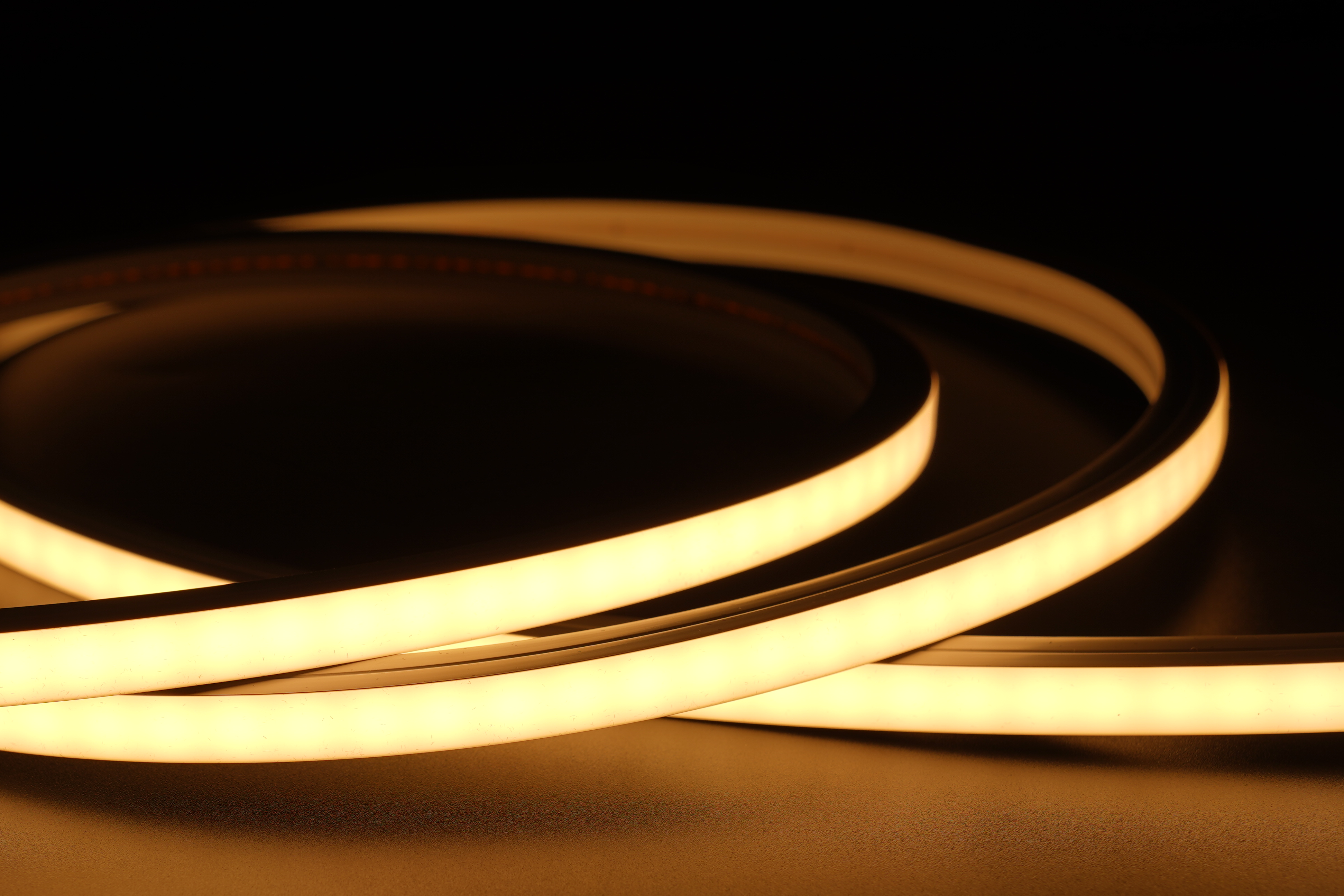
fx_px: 3285
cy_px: 549
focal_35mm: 88
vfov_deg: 15.5
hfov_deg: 23.1
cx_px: 518
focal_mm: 57
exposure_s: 1/80
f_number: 9
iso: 50
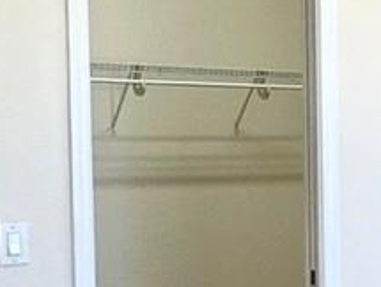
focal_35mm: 104
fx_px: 1147
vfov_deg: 14.2
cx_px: 714
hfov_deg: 15.7
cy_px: 190
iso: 100
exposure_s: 1/120
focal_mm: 2.22
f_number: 2.2
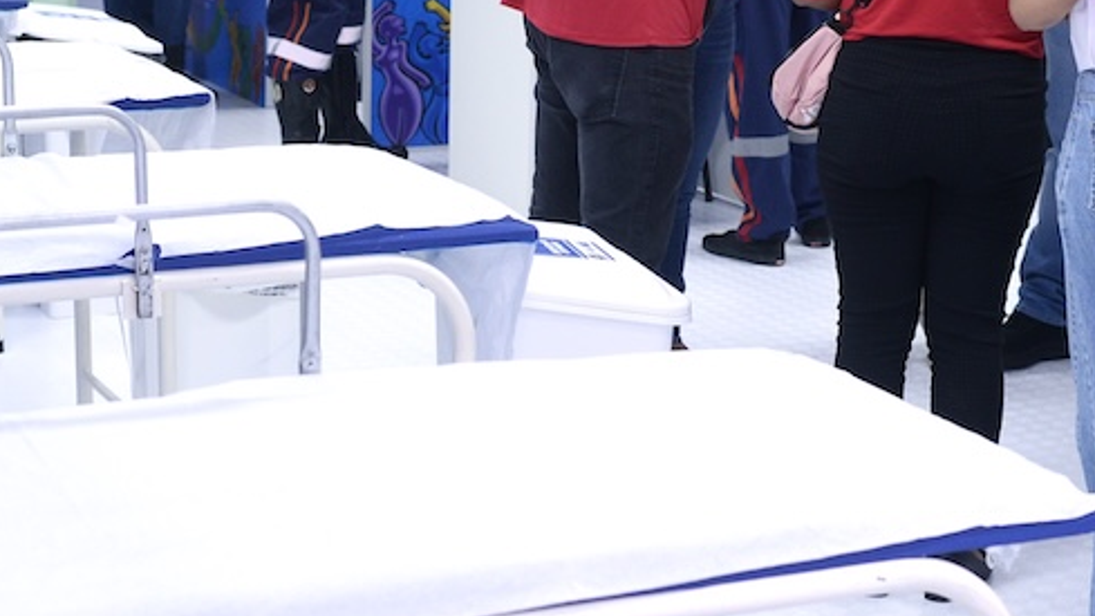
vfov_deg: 13.4
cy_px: 153
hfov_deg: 23.7
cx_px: 506
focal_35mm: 90
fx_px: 2613
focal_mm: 35
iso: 1250
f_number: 4
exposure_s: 1/160
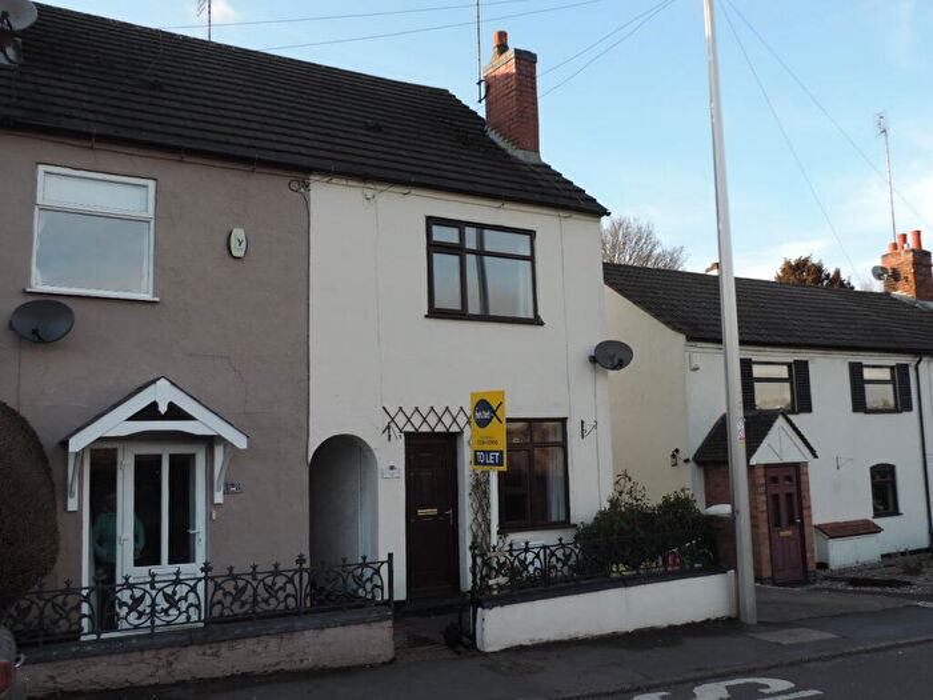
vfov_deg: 42.9
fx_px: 889
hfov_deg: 55.4
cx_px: 466
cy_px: 350
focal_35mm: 33
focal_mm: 5.8
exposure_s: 1/250
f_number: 3.2
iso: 80
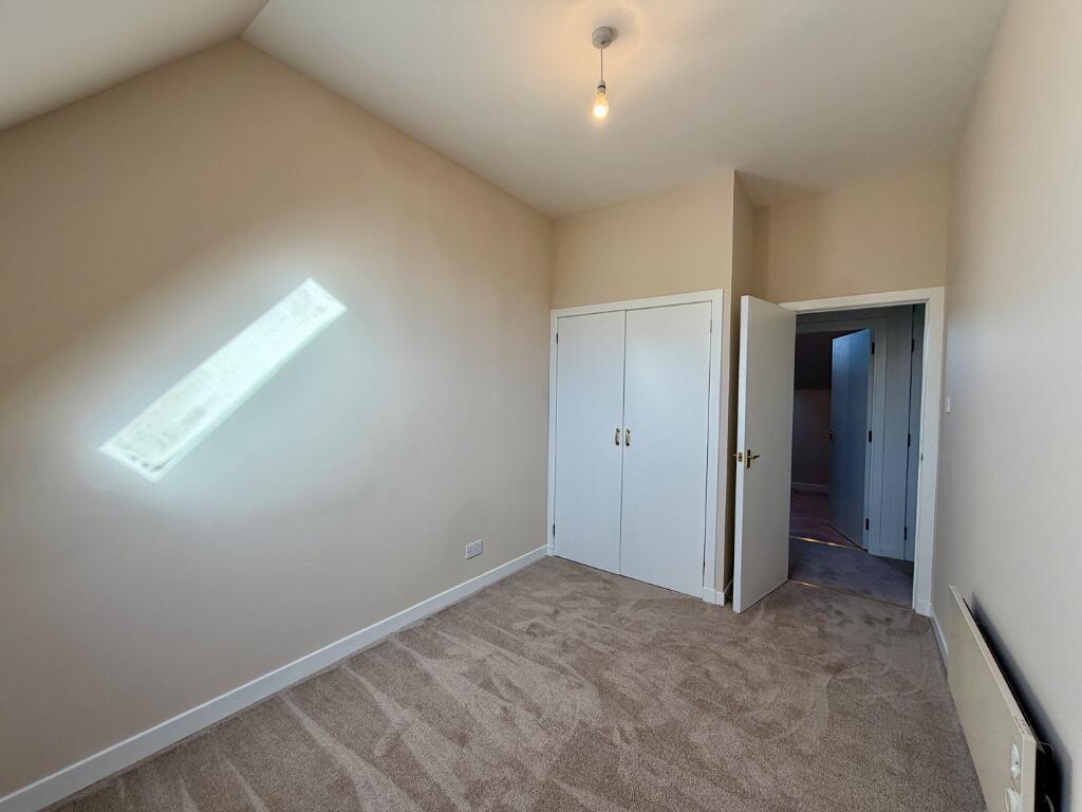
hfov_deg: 102.1
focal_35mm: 14
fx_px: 438
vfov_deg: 85.7
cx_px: 541
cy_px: 406
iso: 50
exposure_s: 1/100
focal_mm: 2.22
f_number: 2.2
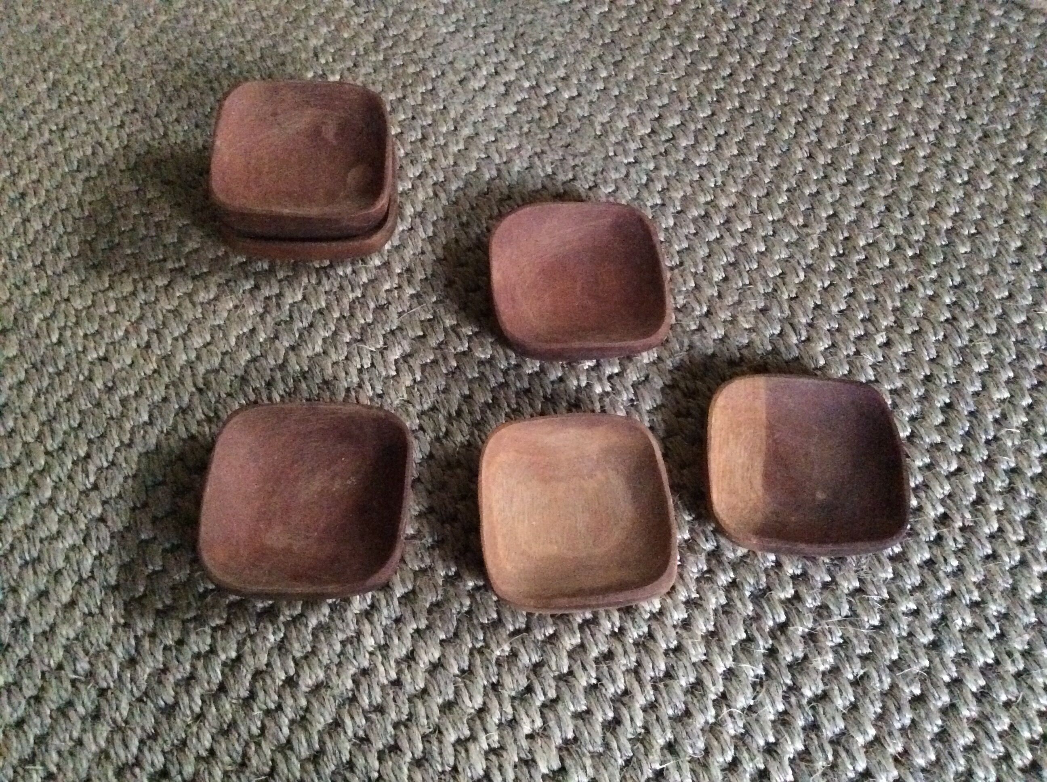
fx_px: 966
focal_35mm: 32
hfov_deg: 56.9
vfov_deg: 44.1
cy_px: 391
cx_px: 524
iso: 800
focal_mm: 3.3
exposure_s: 1/17
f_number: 2.4
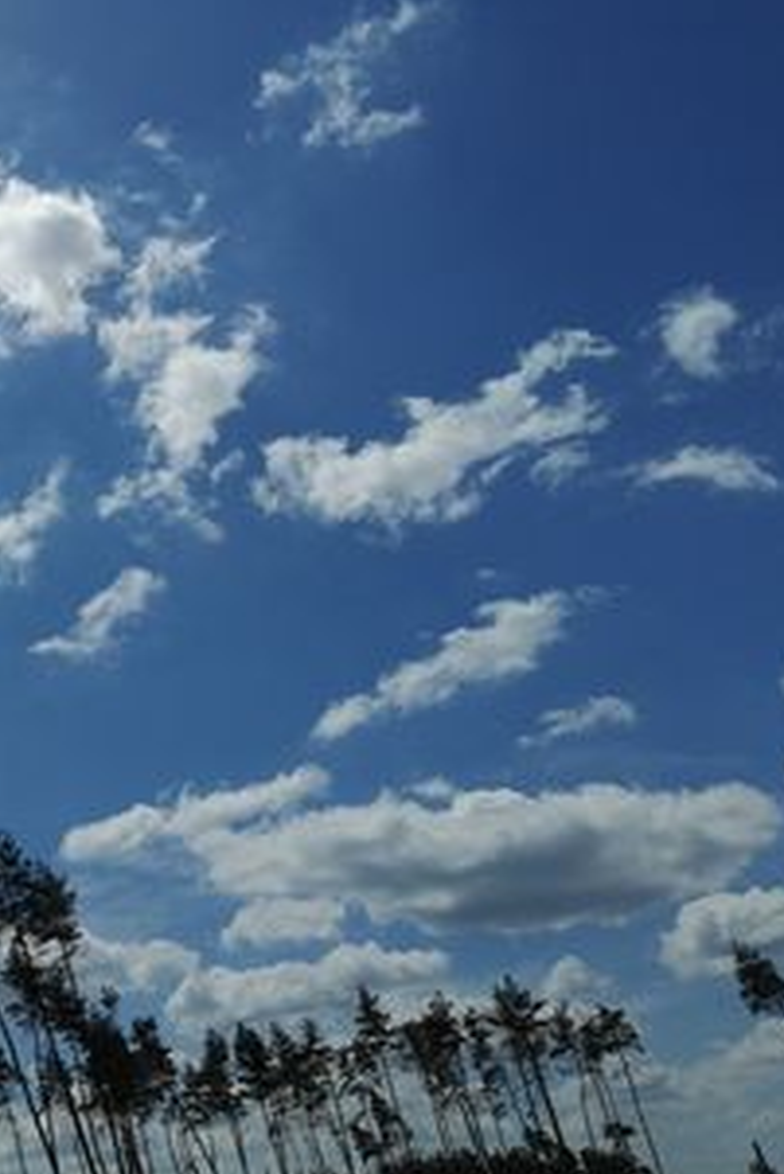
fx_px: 1370
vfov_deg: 46.4
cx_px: -62
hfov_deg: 29.1
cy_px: 558
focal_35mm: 42
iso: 50
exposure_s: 1/7692
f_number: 1.8
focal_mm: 3.88
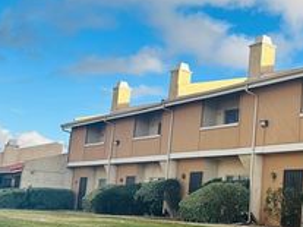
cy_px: 147
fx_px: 507
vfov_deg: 25.1
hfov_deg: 32.2
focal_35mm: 58
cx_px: 247
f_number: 1.78
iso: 80
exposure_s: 1/2110
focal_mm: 6.86
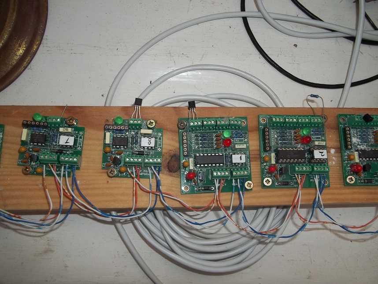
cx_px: 189
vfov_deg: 44.2
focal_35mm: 32
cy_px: 142
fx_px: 350
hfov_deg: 56.8
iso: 64
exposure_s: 1/30
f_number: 2.9
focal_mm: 5.7
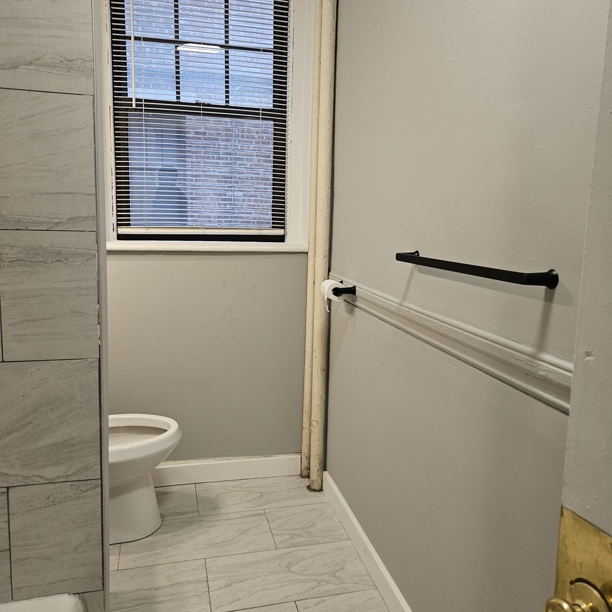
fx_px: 560
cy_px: 294
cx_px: 300
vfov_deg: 57.3
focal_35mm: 28
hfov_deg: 57.3
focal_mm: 5.4
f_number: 1.8
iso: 200
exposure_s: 1/120
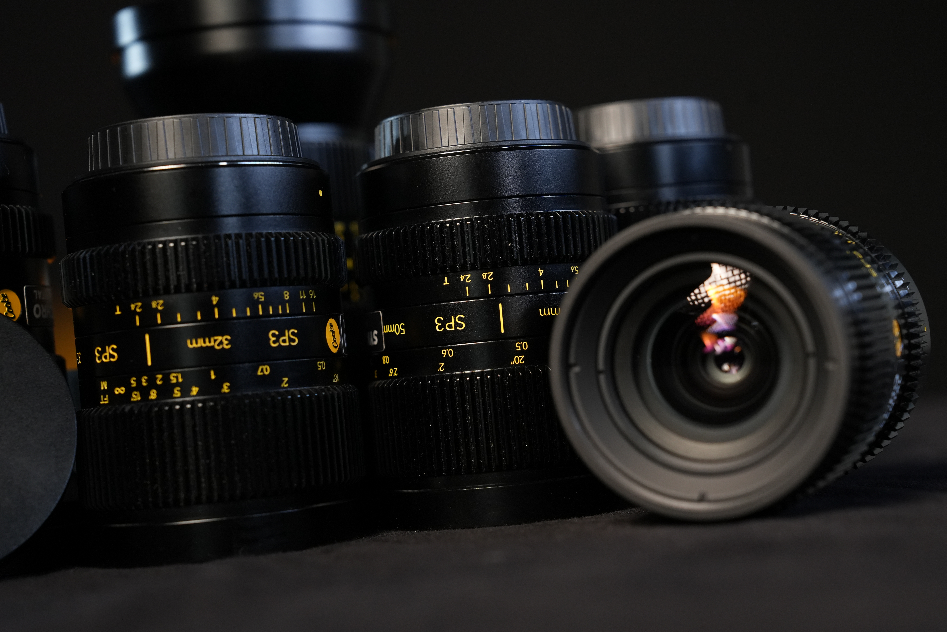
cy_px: 316
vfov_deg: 19.5
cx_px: 474
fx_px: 1841
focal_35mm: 70
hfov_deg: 28.8
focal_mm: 70
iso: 2000
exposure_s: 1/60
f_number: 5.6
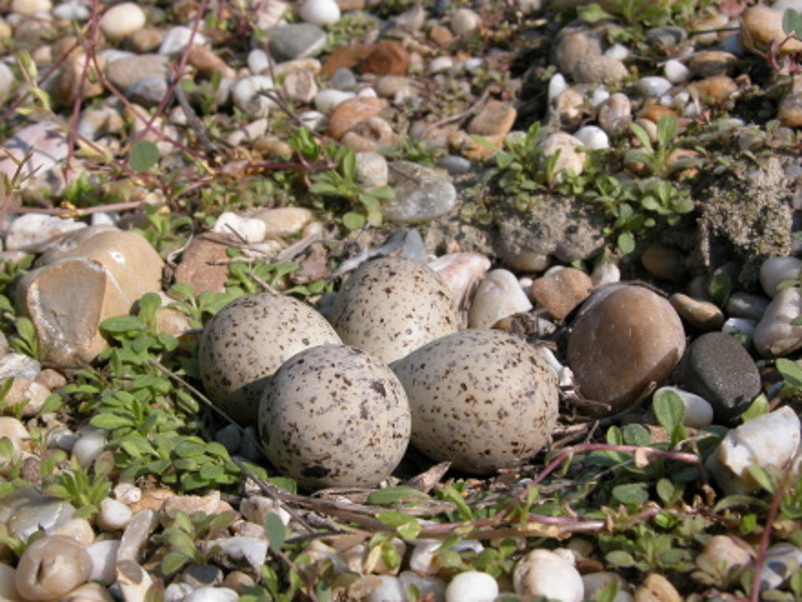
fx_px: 1437
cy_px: 311
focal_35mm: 62
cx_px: 367
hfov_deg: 31.2
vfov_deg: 23.7
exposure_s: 1/500
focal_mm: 14.7
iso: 100
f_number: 7
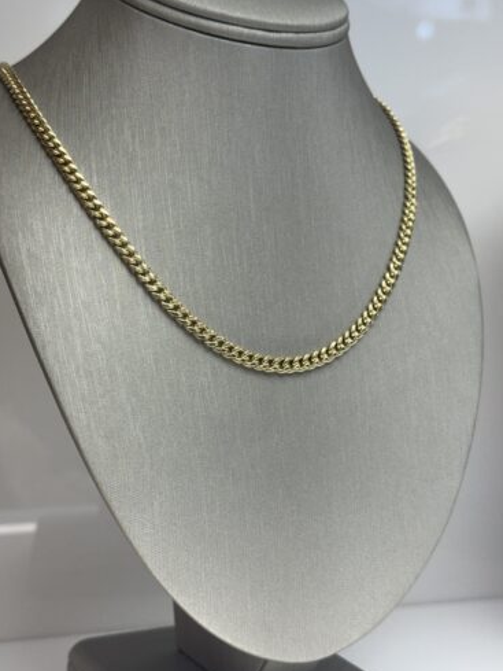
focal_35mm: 55
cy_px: 294
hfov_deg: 26.6
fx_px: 1065
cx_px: 232
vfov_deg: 34.9
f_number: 1.78
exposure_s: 1/176
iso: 50
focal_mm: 6.76
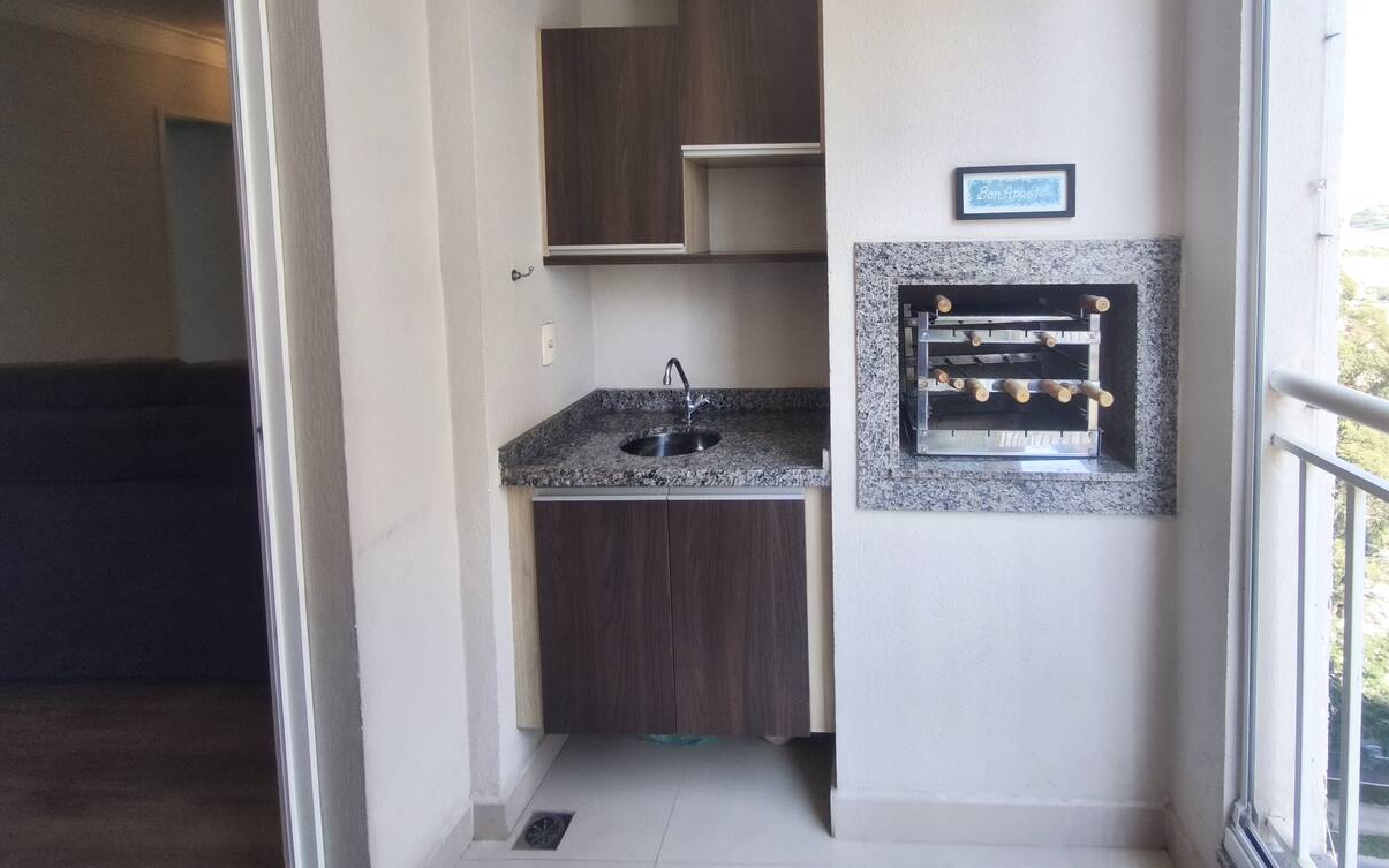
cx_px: 829
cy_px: 267
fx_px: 719
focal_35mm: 19
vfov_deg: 60.3
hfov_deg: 87.0
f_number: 2.2
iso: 80
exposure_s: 1/120
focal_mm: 1.91
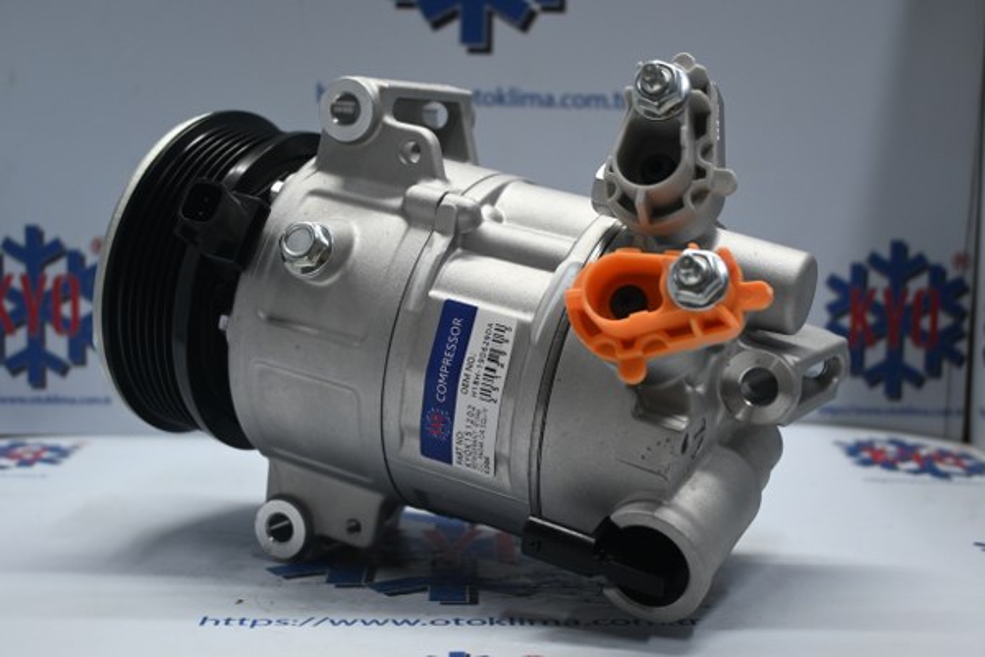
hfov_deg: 37.9
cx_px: 492
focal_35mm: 52
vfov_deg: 25.8
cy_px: 328
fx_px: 1436
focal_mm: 35
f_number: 5.3
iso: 720
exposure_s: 1/60
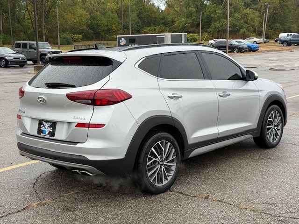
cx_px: 150
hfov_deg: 39.7
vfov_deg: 30.3
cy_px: 112
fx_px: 415
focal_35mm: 48
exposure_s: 1/885
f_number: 1.78
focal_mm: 6.76
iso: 64
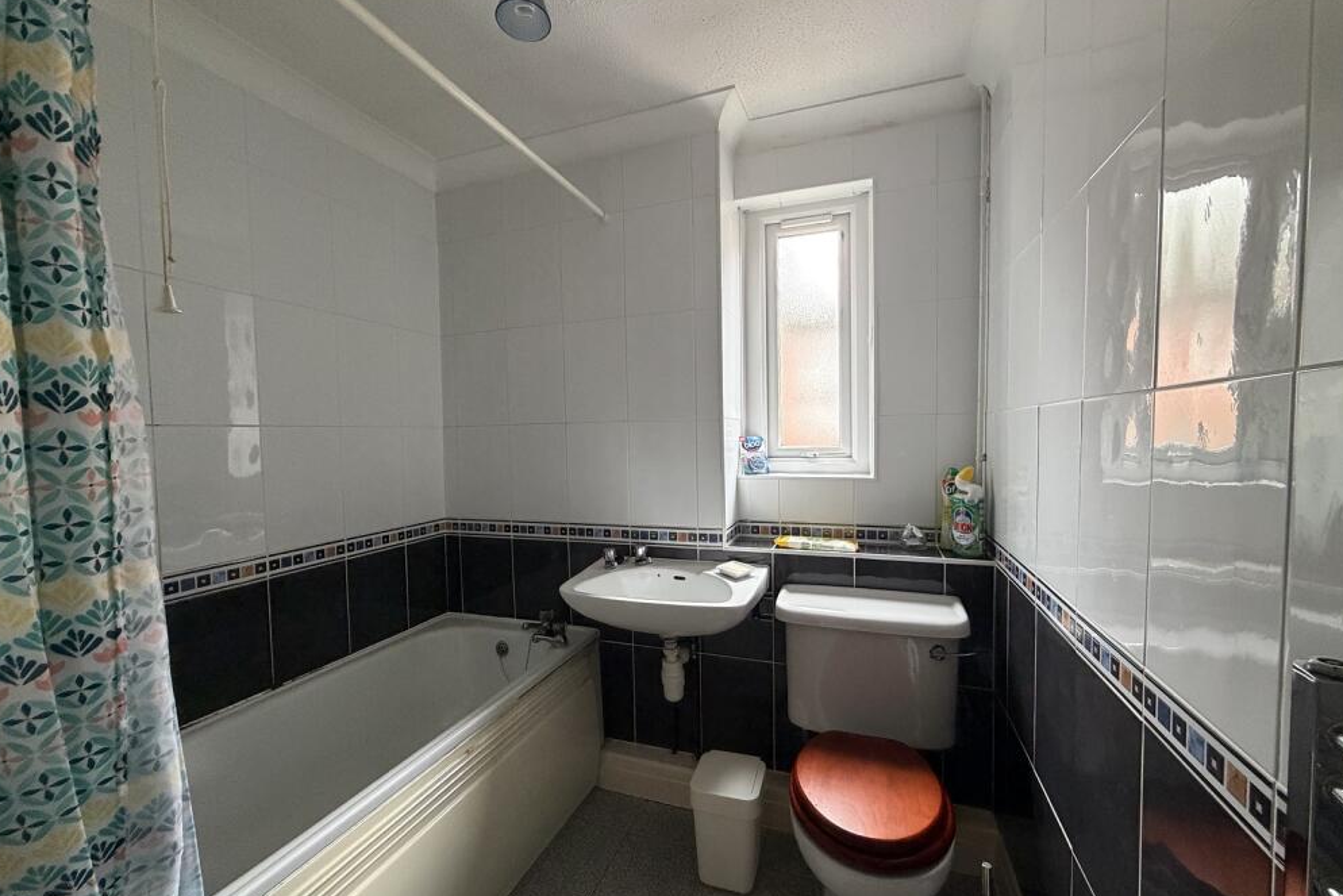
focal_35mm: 15
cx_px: 670
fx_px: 560
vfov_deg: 77.3
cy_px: 458
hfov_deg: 100.4
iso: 500
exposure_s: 1/60
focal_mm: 2.22
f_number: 2.2
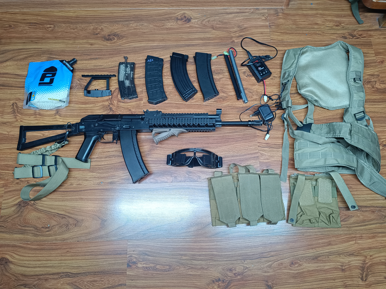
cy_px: 144
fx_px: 268
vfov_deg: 56.8
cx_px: 193
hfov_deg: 71.6
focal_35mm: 24
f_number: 1.88
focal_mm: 5.59
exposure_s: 1/101
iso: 478
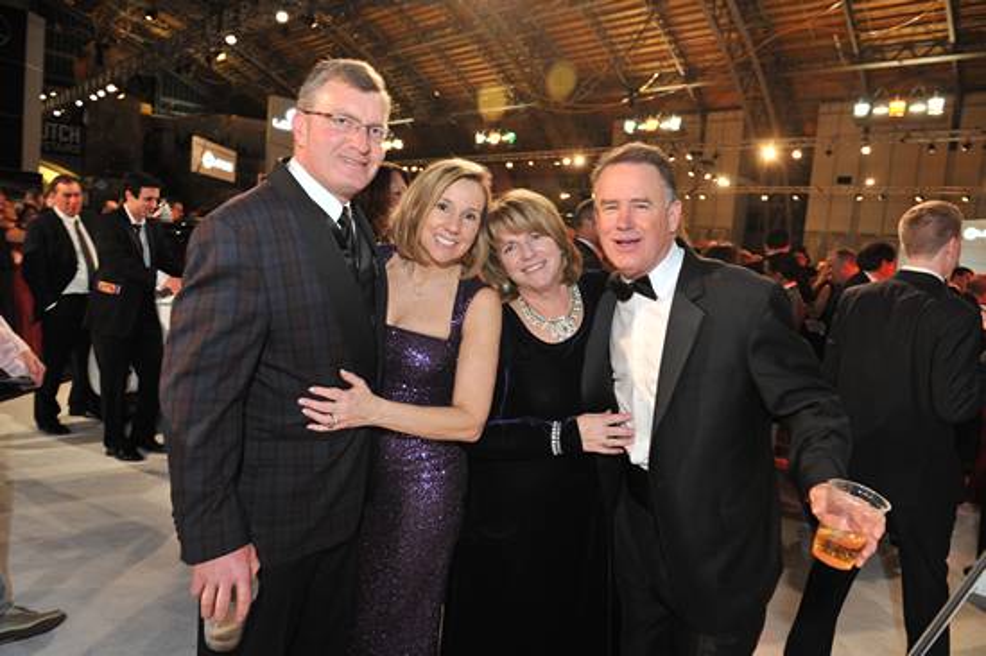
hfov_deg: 73.8
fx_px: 657
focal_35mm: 24
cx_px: 493
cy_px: 328
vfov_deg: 53.1
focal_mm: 24
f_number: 5.6
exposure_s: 1/50
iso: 1250
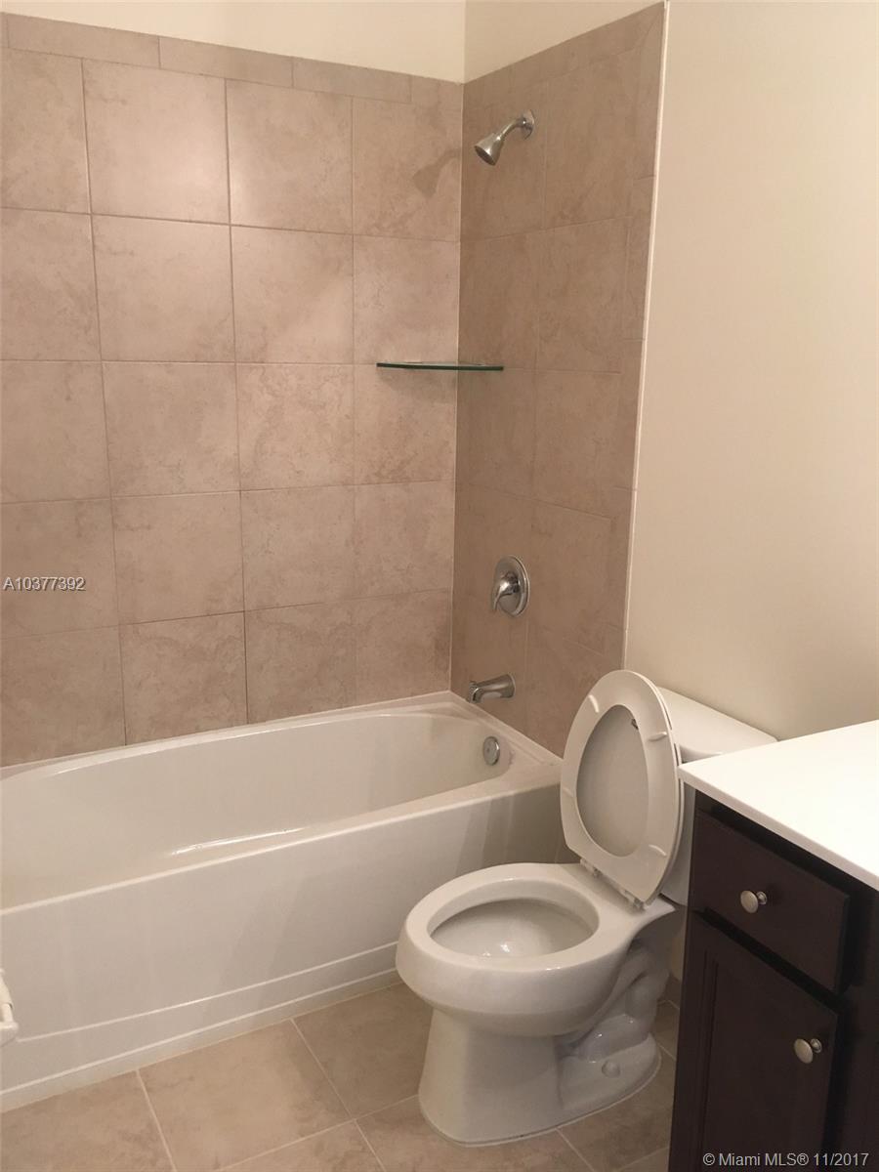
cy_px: 586
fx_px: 982
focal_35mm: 29
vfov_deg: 61.7
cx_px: 440
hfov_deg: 48.2
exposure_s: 1/30
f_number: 2.2
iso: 100
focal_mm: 4.15
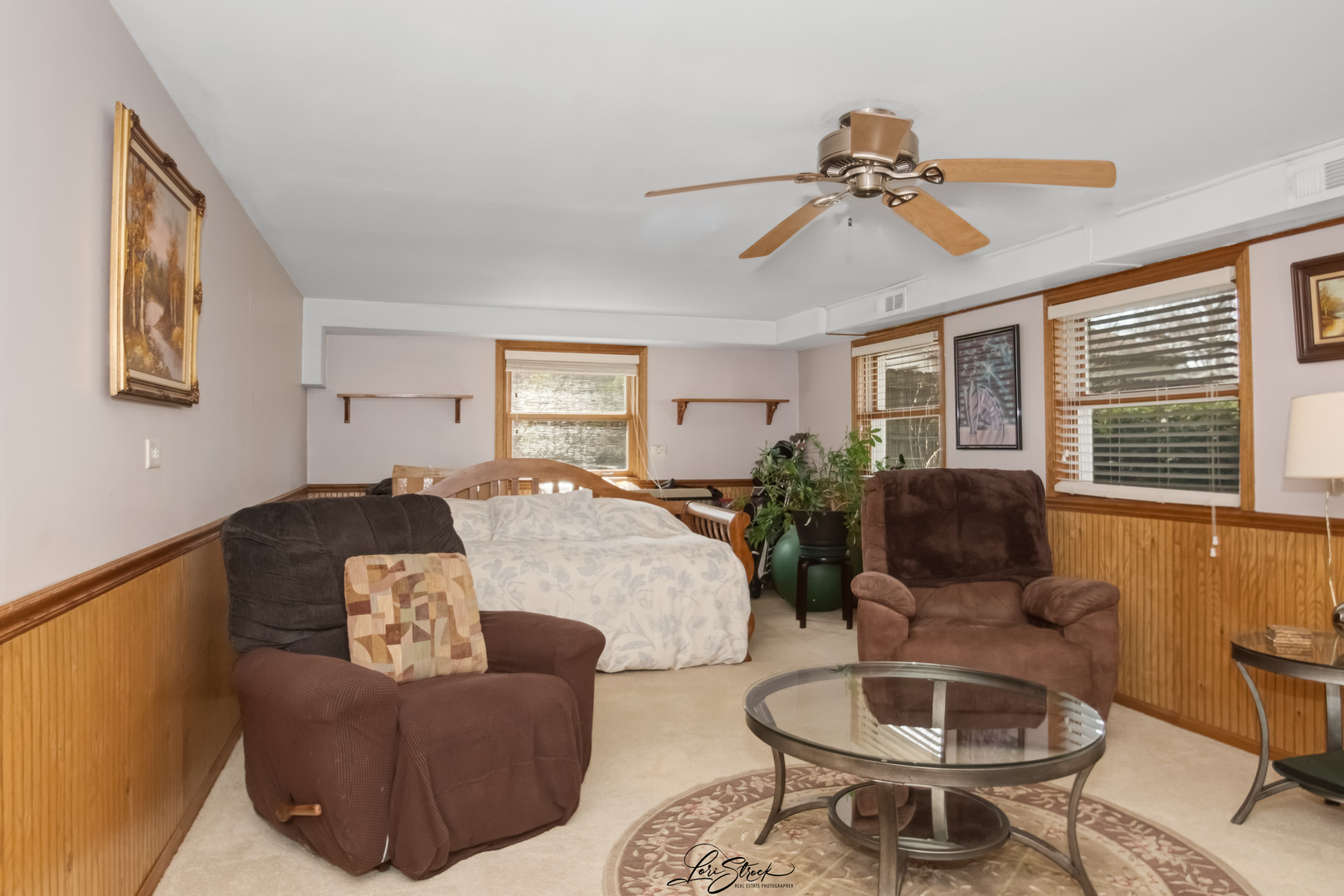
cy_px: 448
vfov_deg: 57.2
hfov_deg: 78.6
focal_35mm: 22
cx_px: 672
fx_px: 821
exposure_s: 1/1250
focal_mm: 15
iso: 400
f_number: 8
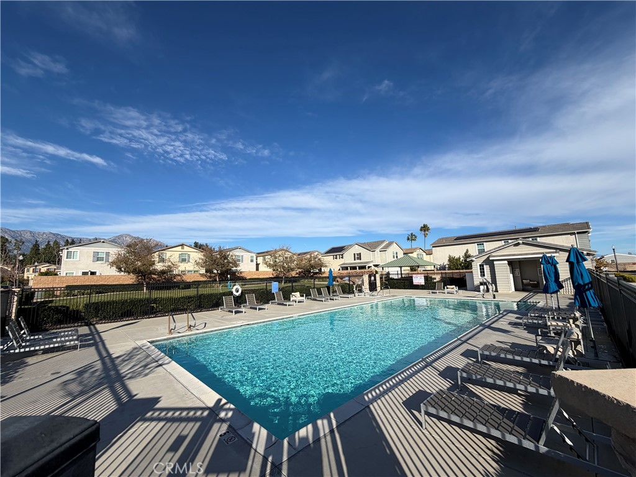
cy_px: 238
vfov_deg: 85.7
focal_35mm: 14
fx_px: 257
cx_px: 318
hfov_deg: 102.1
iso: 20
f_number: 2.2
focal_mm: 2.22
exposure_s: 1/1167
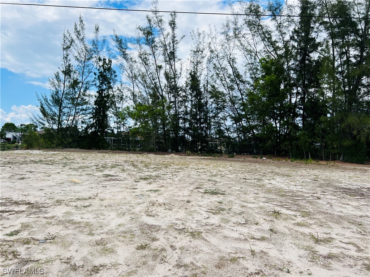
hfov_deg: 67.3
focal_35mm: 26
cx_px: 185
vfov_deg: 53.1
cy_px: 138
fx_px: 278
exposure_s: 1/3831
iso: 50
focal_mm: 5.7
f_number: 1.5
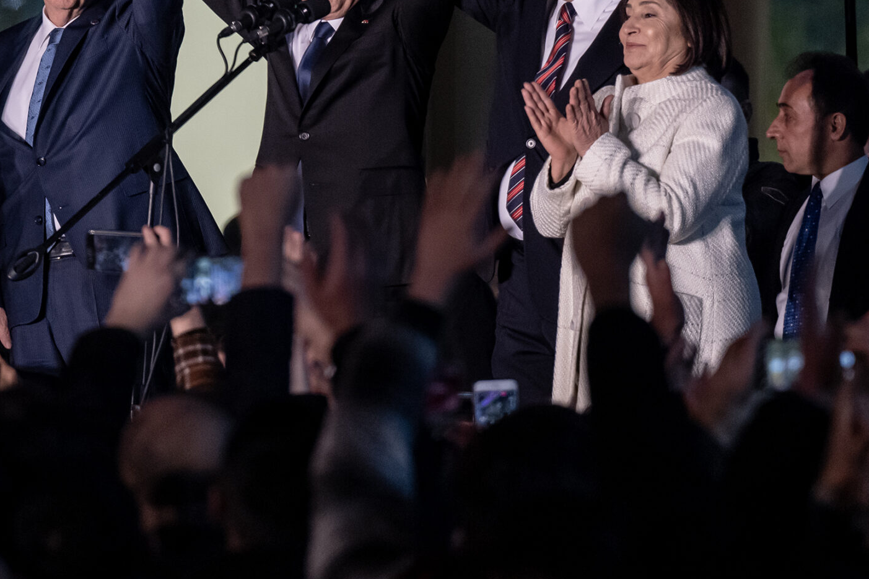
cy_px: 168
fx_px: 8809
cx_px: 221
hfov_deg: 5.6
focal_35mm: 365
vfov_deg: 3.8
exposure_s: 1/500
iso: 2000
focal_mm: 200
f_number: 3.5
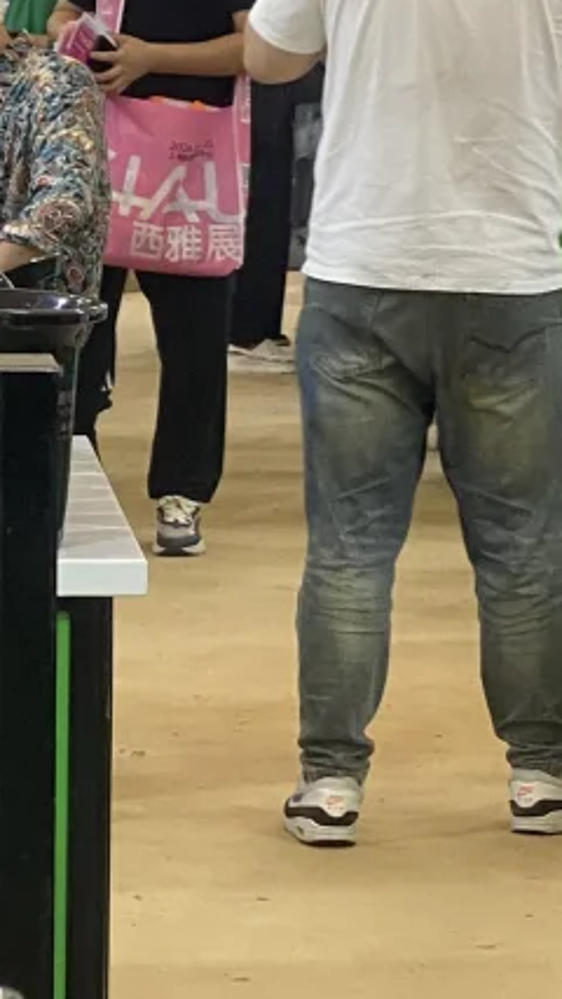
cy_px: 367
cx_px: -66
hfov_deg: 6.3
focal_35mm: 191
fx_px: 5063
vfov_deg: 11.3
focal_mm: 6
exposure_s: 1/100
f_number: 2
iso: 100
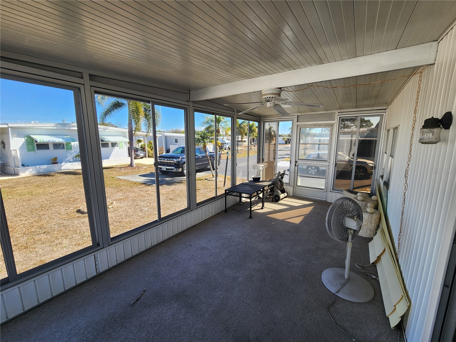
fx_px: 171
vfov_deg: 89.9
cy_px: 171
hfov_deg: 106.2
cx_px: 228
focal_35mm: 13
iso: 50
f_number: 2.2
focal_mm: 2.2
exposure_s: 1/410
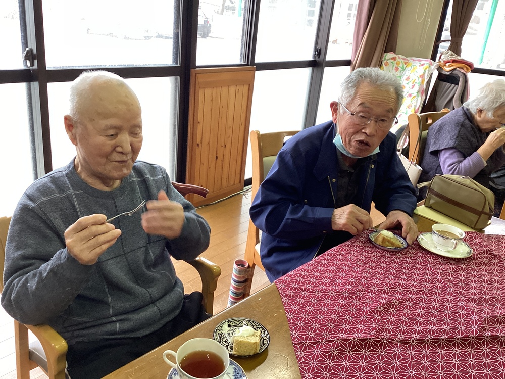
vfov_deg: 45.4
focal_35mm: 31
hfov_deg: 58.4
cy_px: 190
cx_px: 252
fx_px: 452
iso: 200
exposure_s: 1/60
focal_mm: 3.3
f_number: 2.4
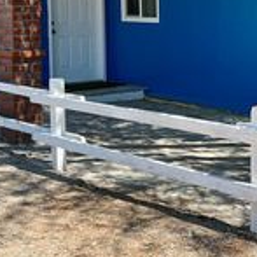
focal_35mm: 78
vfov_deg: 22.0
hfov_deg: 21.4
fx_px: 655
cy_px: 67
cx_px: 260
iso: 50
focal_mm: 5.7
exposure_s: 1/2008
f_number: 1.5
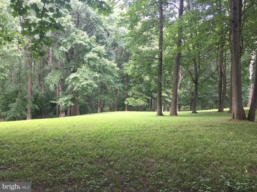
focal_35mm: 29
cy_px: 96
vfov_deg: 48.2
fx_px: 215
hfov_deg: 61.7
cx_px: 128
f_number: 2.2
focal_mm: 4.15
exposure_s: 1/40
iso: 32
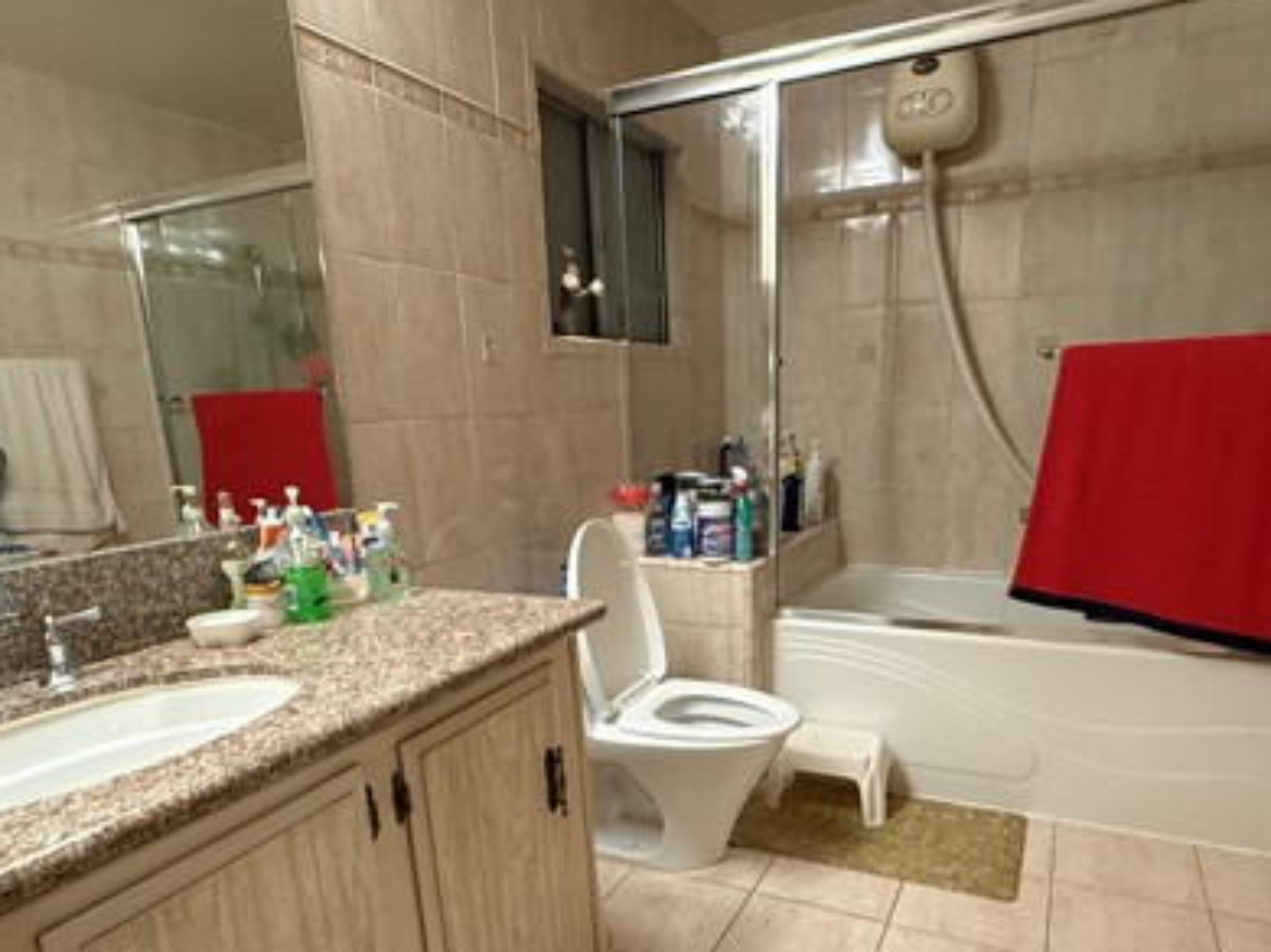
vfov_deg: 57.9
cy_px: 610
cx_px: 665
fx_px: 844
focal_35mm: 23
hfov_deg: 73.9
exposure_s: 1/60
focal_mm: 2.22
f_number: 2.2
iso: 400
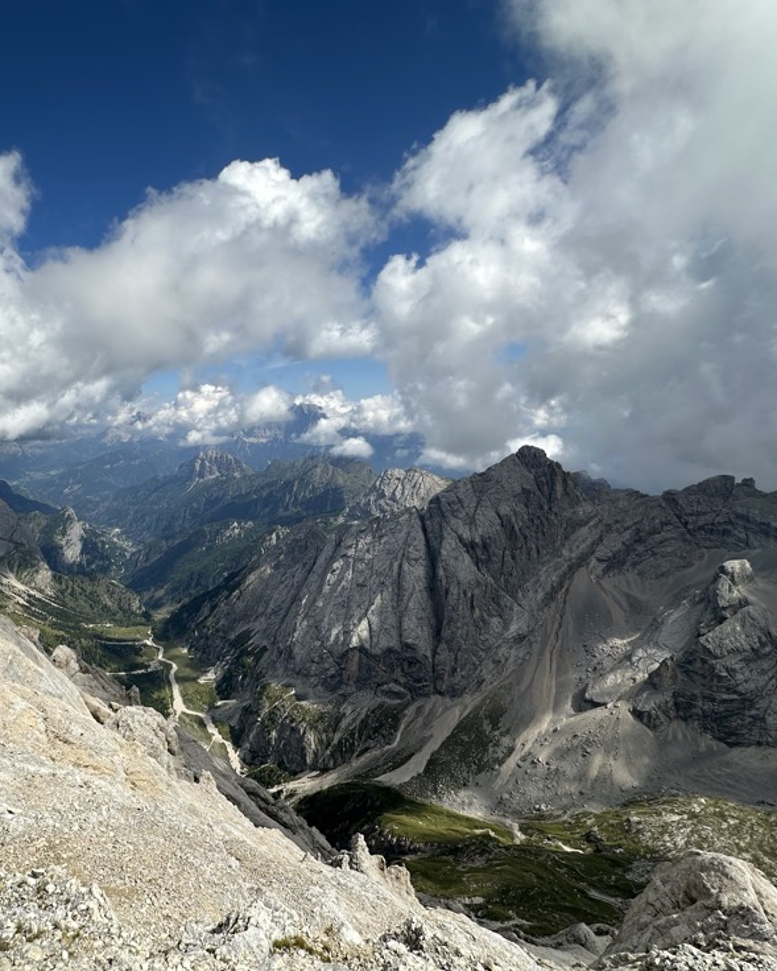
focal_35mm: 19
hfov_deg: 68.4
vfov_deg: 83.3
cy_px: 496
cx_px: 244
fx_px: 546
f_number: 2.2
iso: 50
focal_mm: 2.22
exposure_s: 1/3205
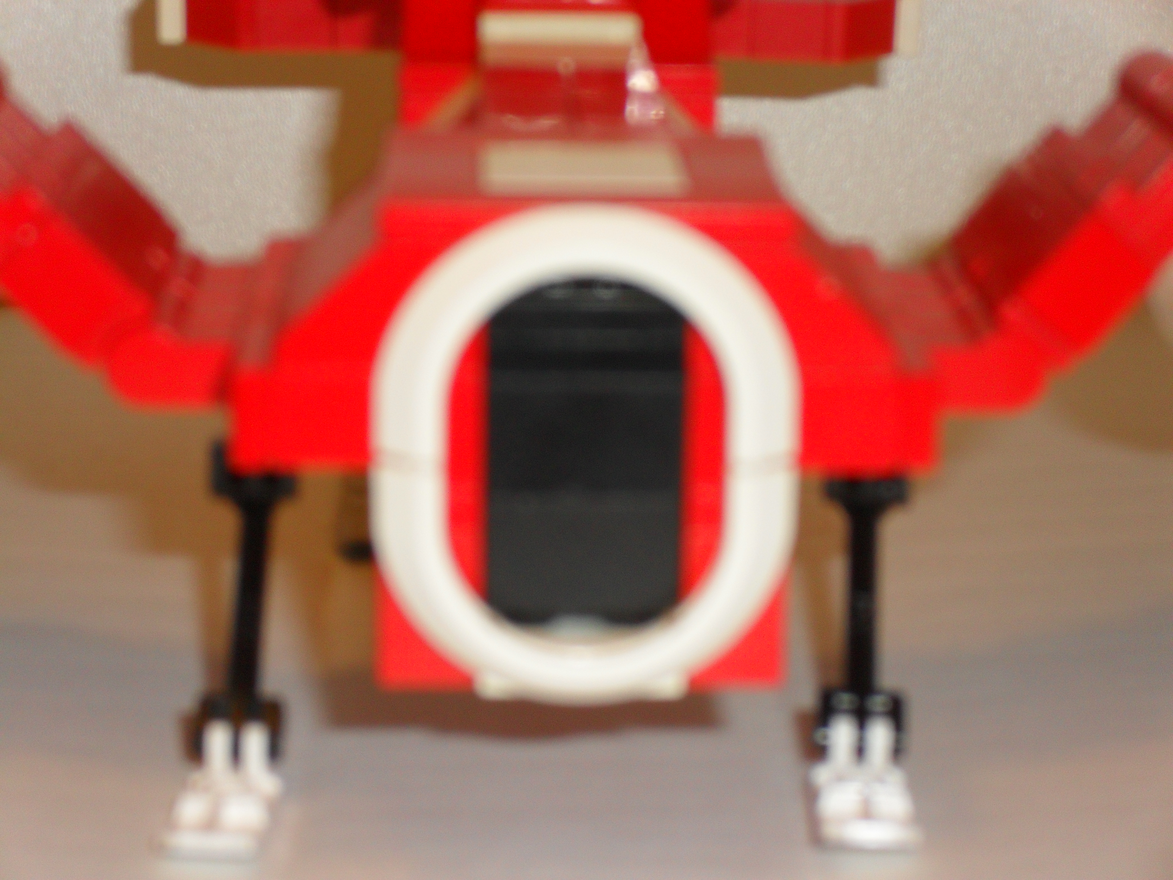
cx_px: 586
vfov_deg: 14.1
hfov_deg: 18.7
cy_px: 440
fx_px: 3558
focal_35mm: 105
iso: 200
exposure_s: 1/60
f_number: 5.8
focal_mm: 18.9
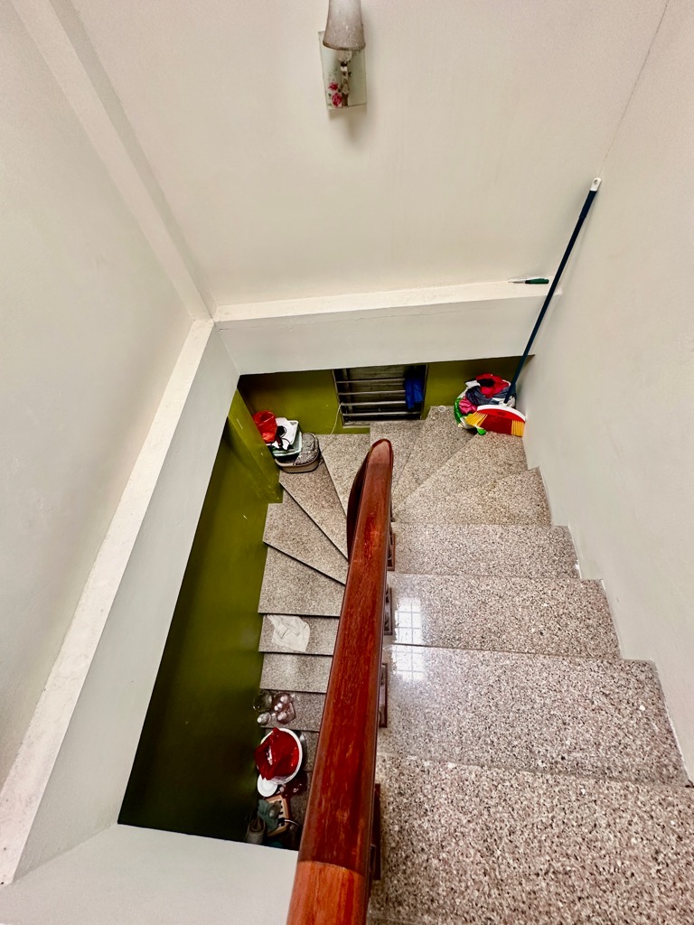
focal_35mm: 14
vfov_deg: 102.1
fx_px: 374
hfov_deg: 85.7
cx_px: 347
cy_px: 462
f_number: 2.2
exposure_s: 1/99
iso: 200
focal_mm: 2.22
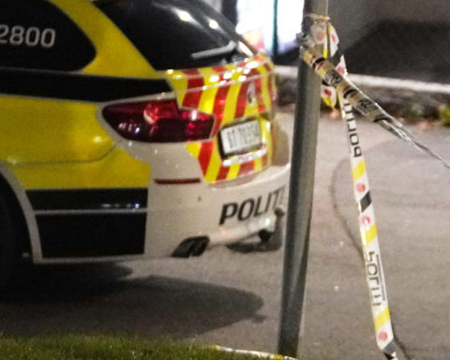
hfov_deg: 3.8
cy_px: 159
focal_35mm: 512
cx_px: 832
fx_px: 6819
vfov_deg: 3.0
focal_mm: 128
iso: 6400
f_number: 3.2
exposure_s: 1/50
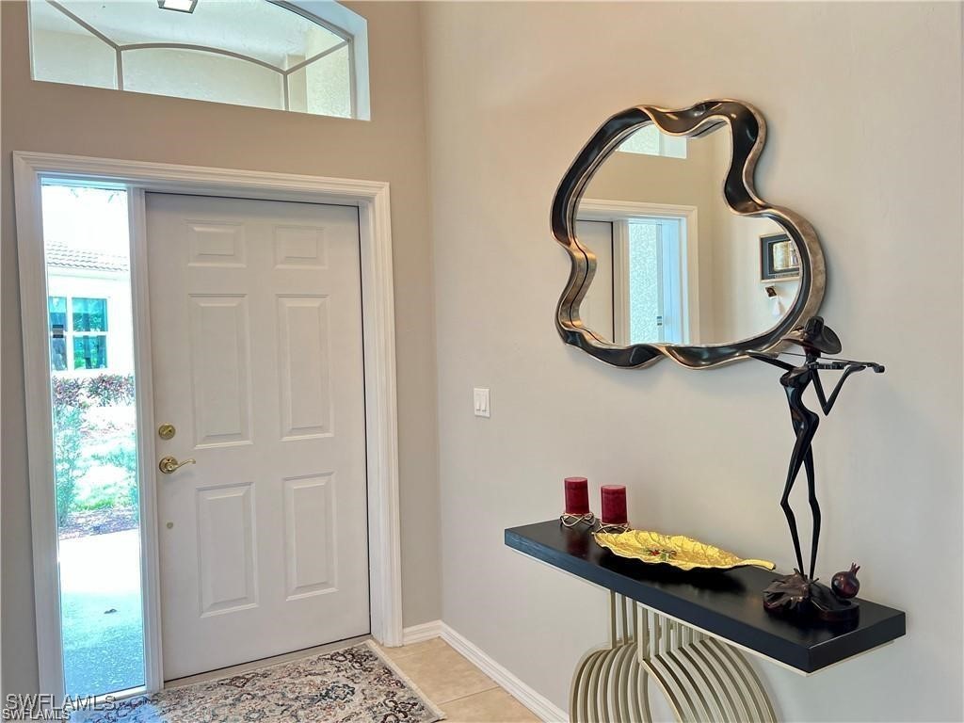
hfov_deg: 67.3
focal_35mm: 26
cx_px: 482
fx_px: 724
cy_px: 362
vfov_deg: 53.1
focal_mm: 5.7
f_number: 1.5
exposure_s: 1/60
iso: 250
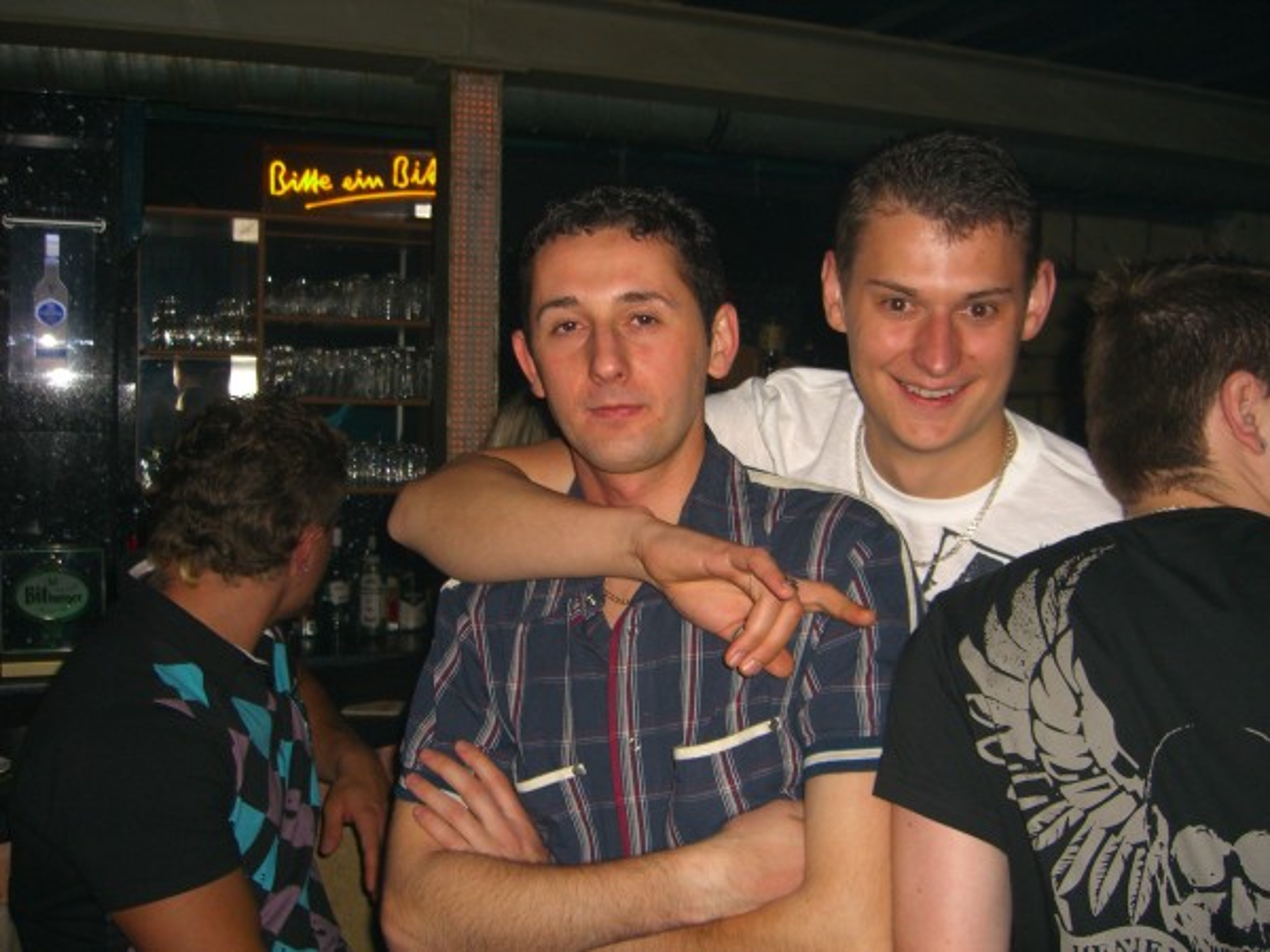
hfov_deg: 49.0
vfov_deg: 37.7
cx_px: 635
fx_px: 1394
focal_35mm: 38
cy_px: 476
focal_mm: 7.9
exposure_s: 1/60
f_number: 2.8
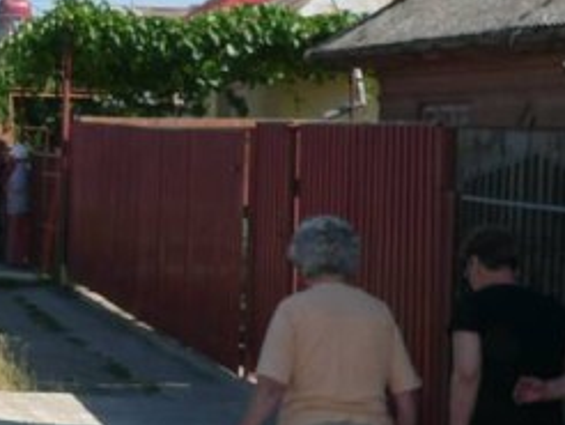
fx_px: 1912
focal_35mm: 117
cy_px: 255
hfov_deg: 16.5
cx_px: 37
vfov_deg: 12.7
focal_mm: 7.4
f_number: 3.7
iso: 80
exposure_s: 1/640
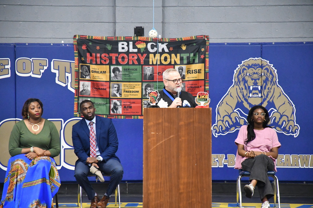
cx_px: 156
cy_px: 104
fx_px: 1826
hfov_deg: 9.8
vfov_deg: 6.5
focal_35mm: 210
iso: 8000
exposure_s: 1/125
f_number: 5.6
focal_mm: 140
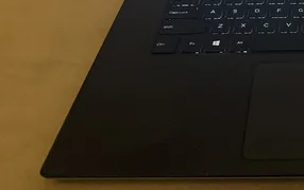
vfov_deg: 20.9
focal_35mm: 57
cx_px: 323
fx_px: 472
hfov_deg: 32.1
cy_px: -50
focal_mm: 6.76
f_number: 1.78
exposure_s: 1/97
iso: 200
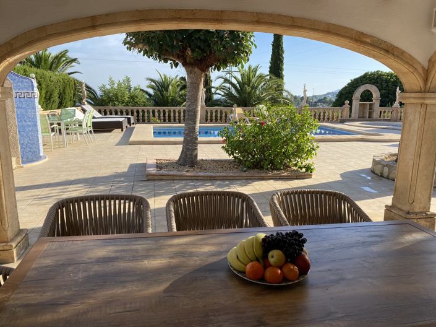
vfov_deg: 53.0
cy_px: 164
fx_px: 327
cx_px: 218
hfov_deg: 67.3
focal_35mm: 26
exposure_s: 1/1206
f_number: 1.8
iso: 32
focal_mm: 4.25
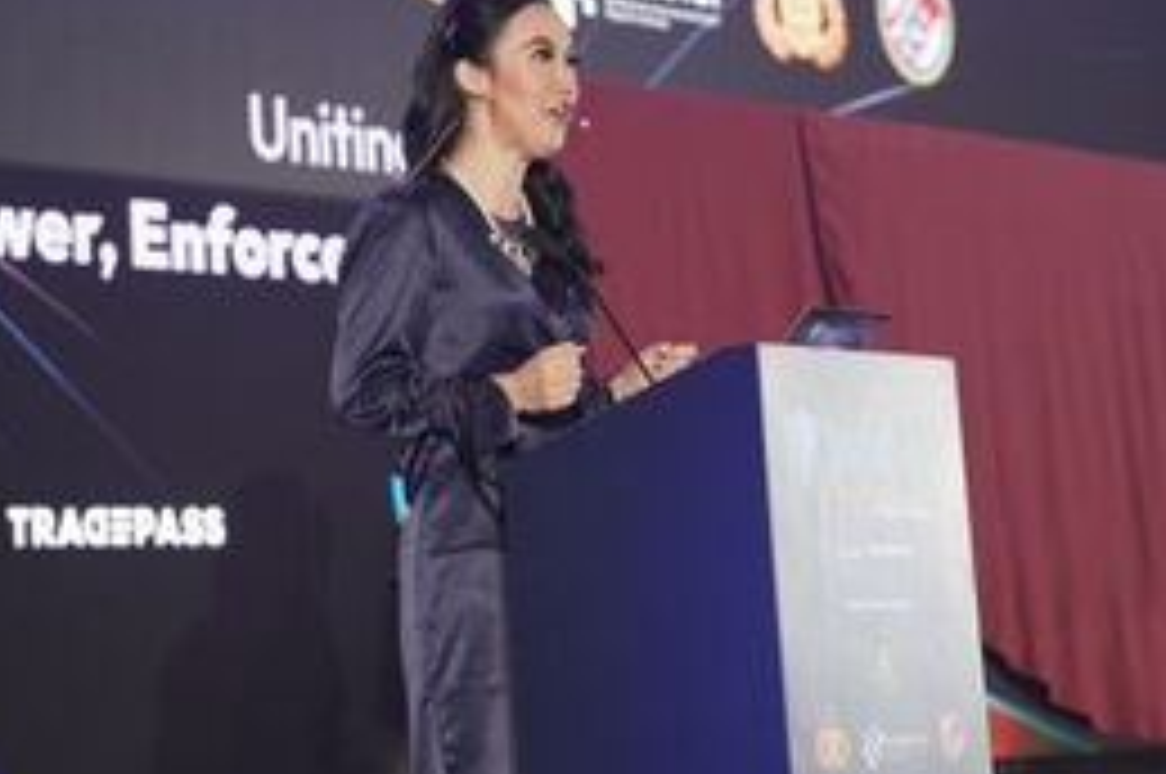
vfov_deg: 11.0
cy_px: 164
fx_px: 4011
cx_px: 410
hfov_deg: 16.5
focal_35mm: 124
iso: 400
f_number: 2.8
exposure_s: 1/100
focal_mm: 70
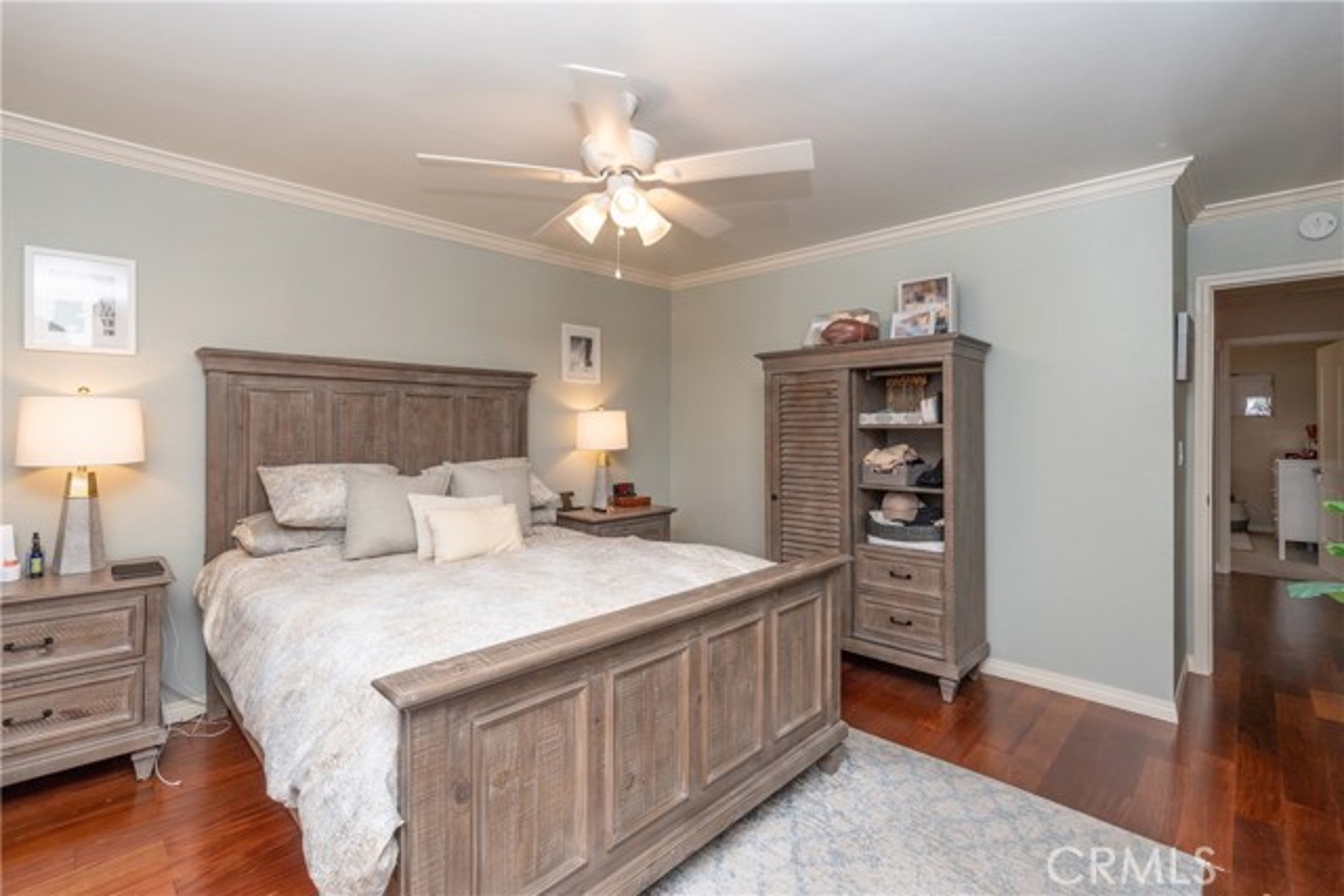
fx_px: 597
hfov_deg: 96.7
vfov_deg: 73.8
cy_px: 448
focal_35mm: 16
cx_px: 672
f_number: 8
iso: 100
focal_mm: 16
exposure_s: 1/60
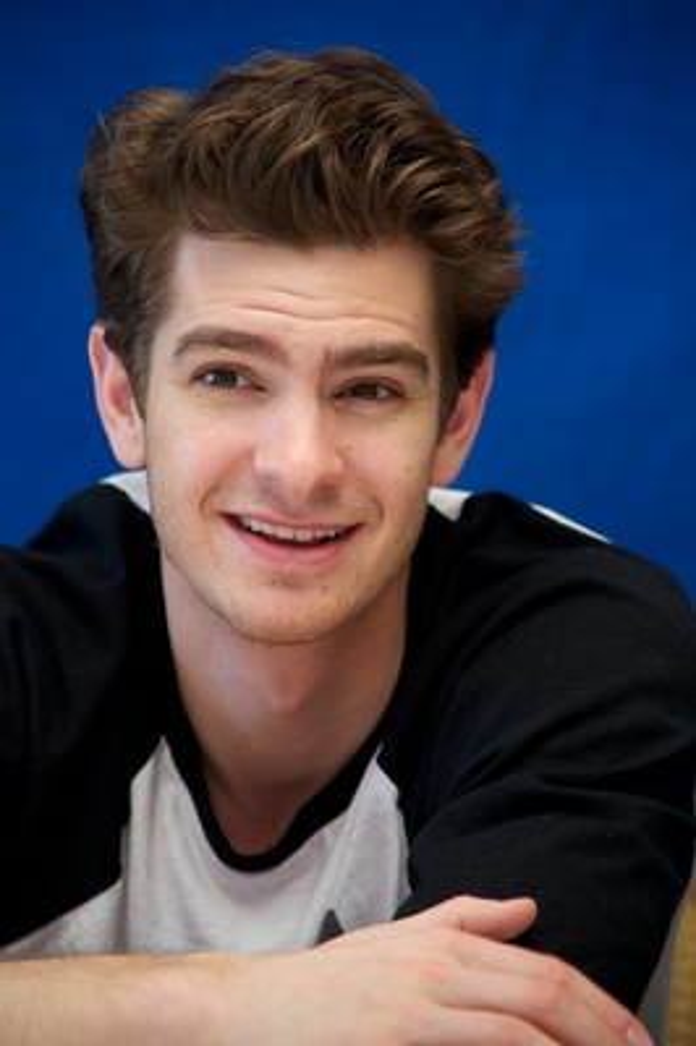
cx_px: 348
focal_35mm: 200
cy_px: 523
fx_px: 5810
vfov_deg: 10.3
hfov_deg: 6.9
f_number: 5.6
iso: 800
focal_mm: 200
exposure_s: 1/60
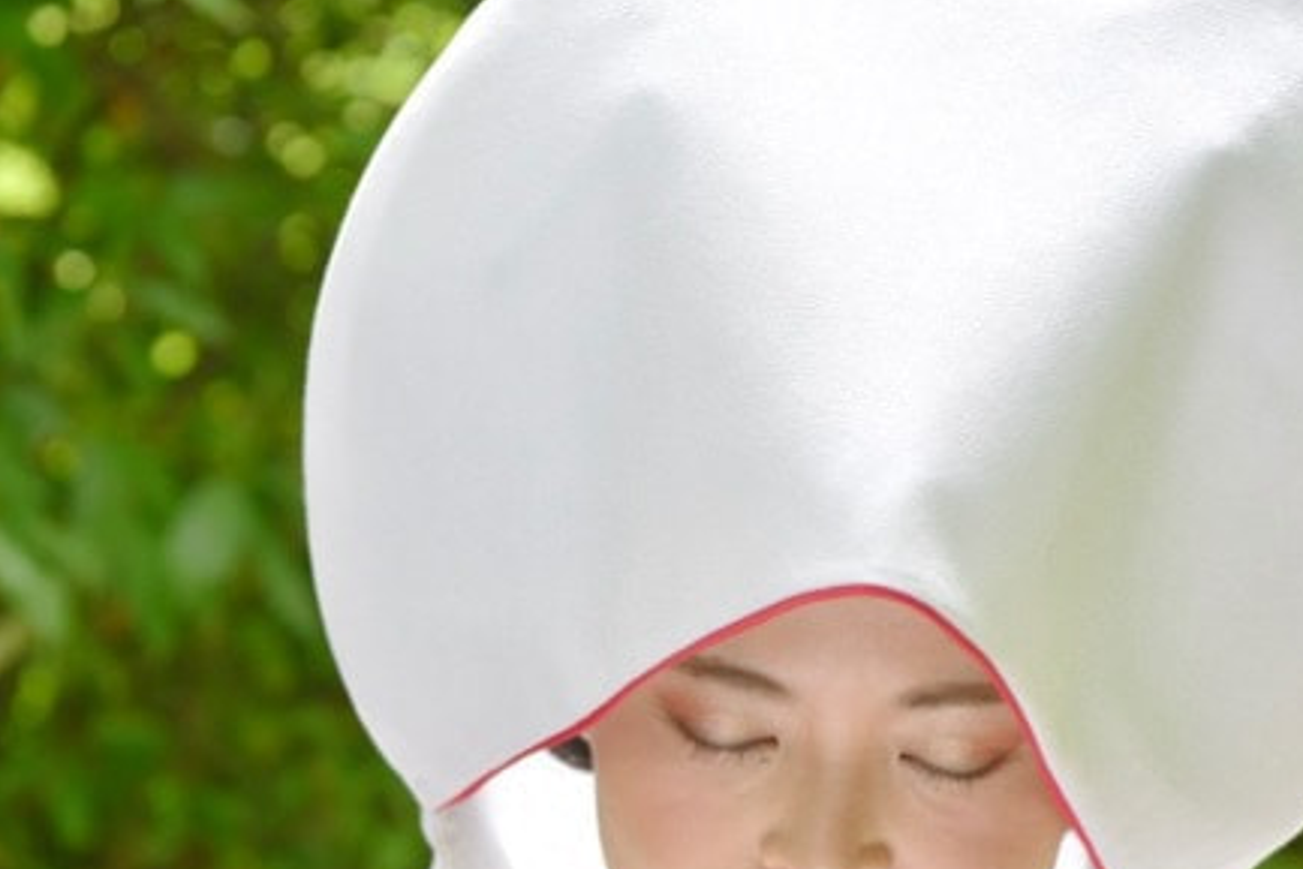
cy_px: 684
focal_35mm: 118
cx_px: 542
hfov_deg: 17.3
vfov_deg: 11.6
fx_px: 4272
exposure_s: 1/100
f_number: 4.5
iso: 1000
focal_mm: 70
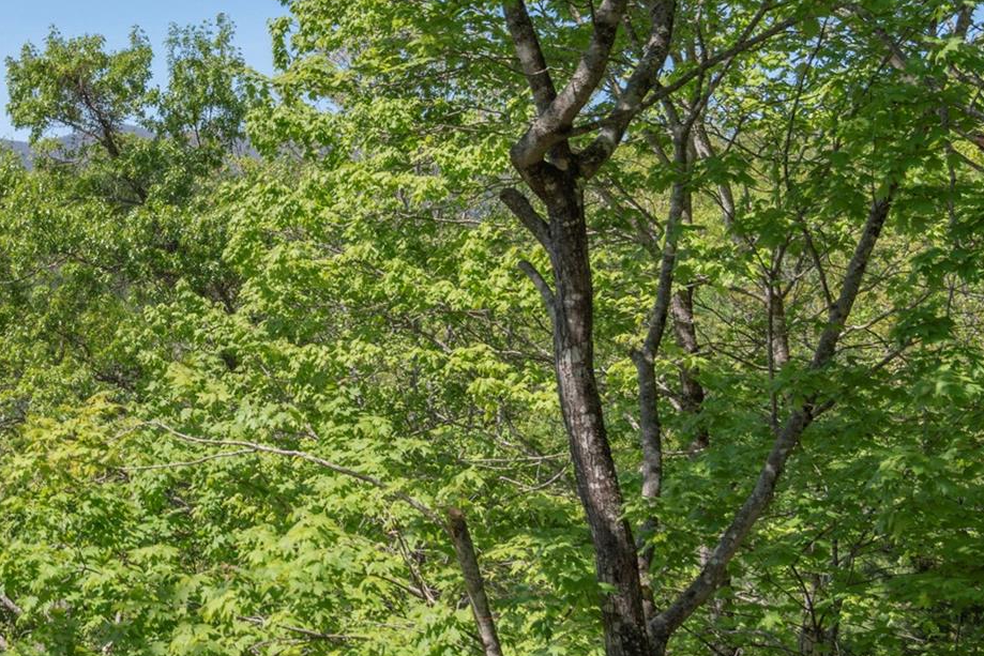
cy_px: 183
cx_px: -105
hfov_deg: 24.2
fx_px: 2132
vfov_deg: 17.4
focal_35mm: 78
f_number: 7.1
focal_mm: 35
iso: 320
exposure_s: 1/2500
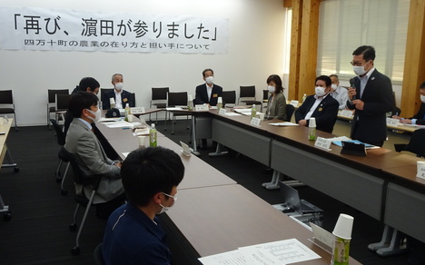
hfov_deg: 52.8
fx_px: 428
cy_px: 137
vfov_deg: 34.4
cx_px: 209
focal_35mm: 37
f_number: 4
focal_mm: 5.79
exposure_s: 1/80
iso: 320
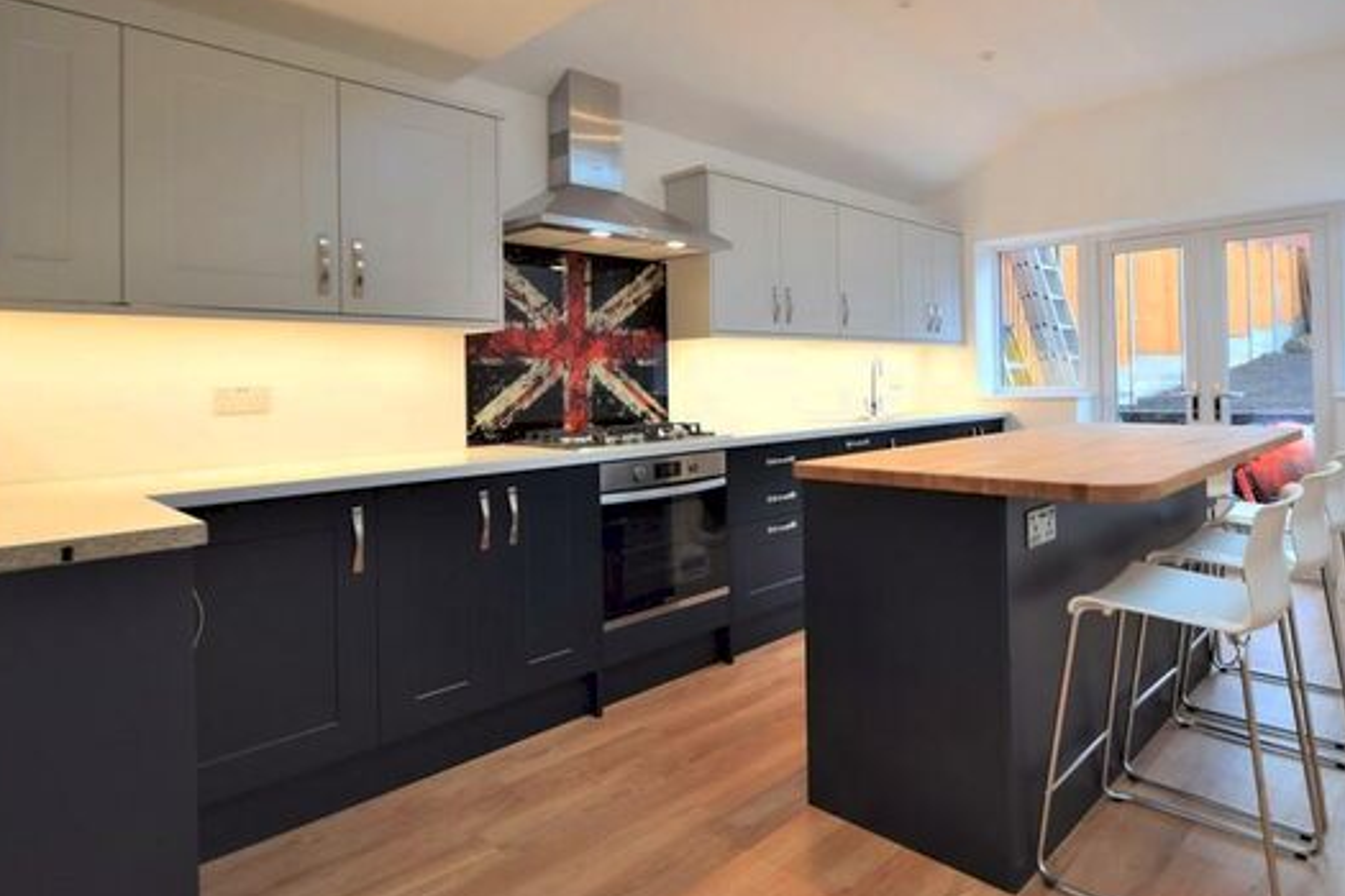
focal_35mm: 20
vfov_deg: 61.5
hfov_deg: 82.6
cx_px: 827
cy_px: 365
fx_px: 747
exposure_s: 1/60
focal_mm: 10
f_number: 4
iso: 400
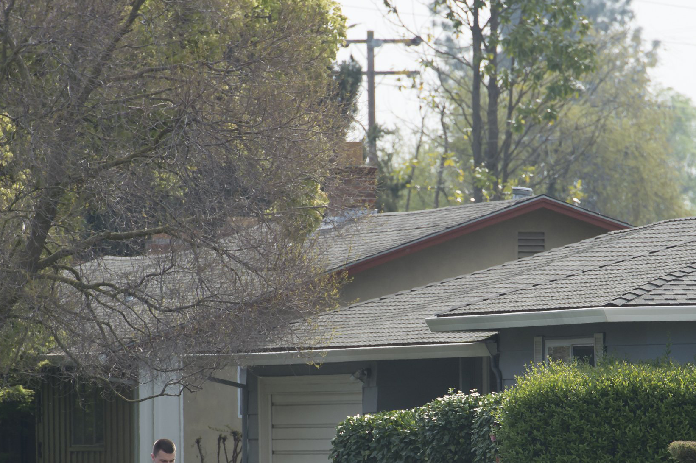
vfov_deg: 2.7
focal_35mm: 512
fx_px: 9892
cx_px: 447
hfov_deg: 4.0
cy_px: 422
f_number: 8
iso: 400
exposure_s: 1/800
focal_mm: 280
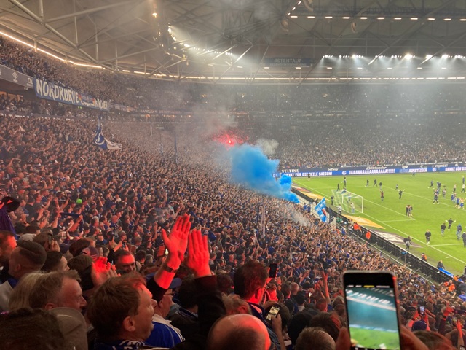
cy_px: 175
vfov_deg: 49.7
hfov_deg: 63.4
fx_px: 377
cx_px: 233
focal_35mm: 28
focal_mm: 3.99
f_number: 1.8
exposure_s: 1/60
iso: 125
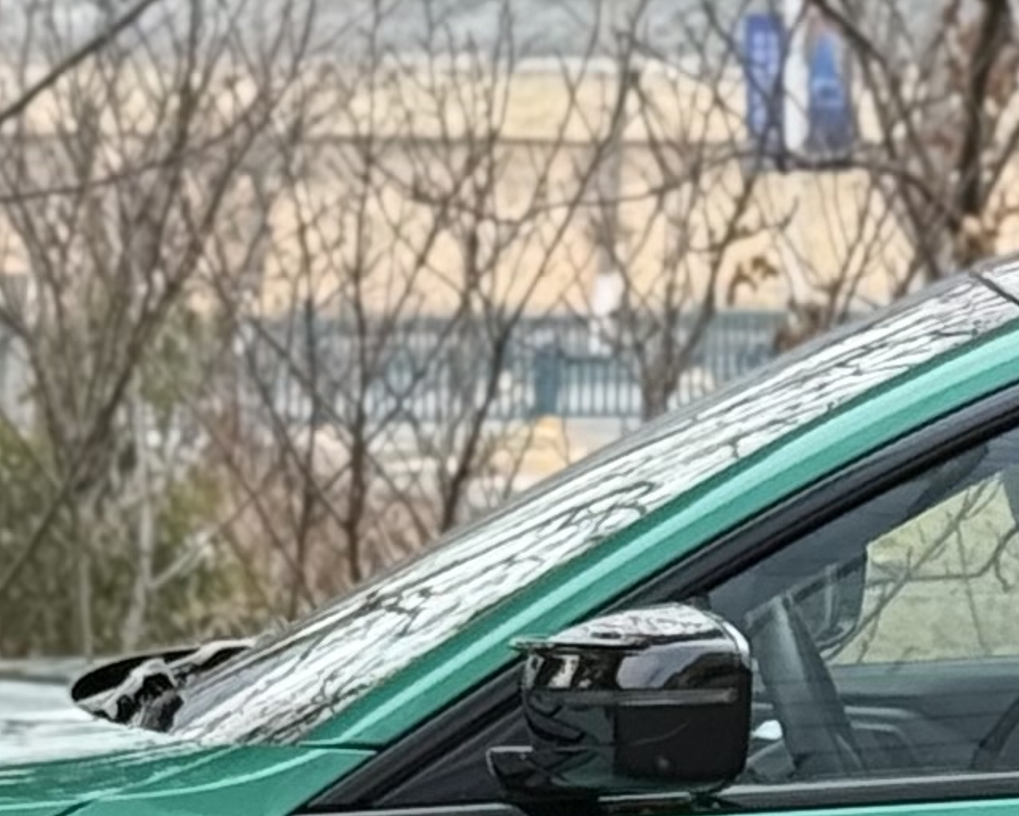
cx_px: 1352
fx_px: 8897
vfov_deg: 5.2
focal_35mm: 295
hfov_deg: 6.5
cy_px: -169
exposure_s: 1/939
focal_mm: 6.76
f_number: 1.78
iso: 100
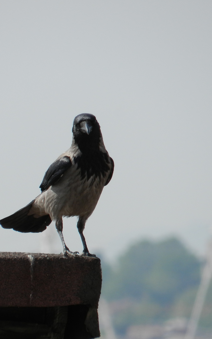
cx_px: 112
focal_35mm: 1147
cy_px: 169
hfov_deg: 1.1
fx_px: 10599
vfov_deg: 1.8
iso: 160
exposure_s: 1/800
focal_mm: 144
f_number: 5.7
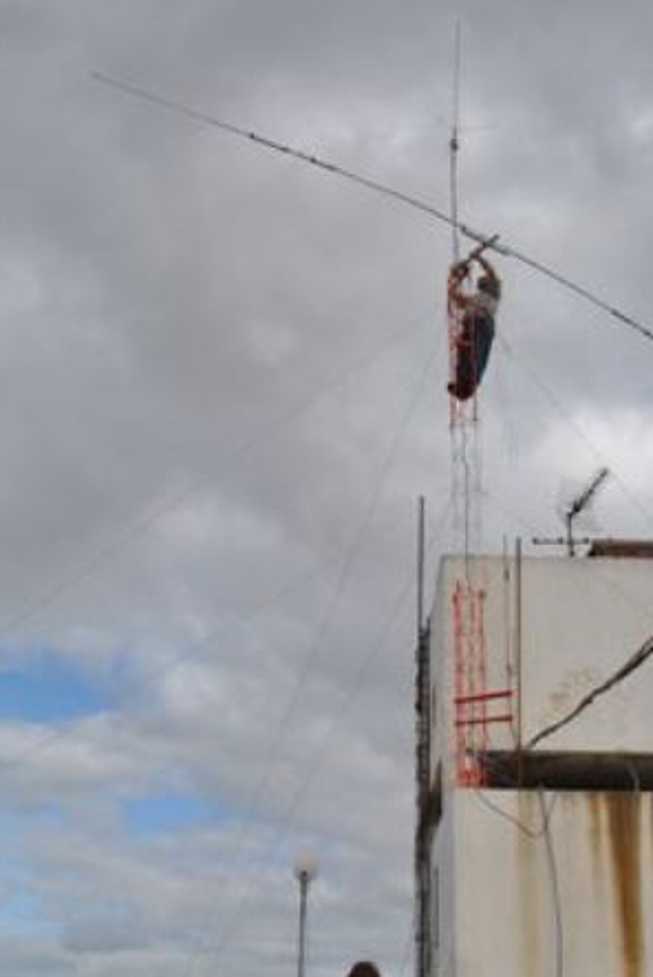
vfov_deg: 48.9
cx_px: 355
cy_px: 633
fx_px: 1059
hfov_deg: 34.2
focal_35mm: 39
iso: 100
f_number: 9
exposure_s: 1/320
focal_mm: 18
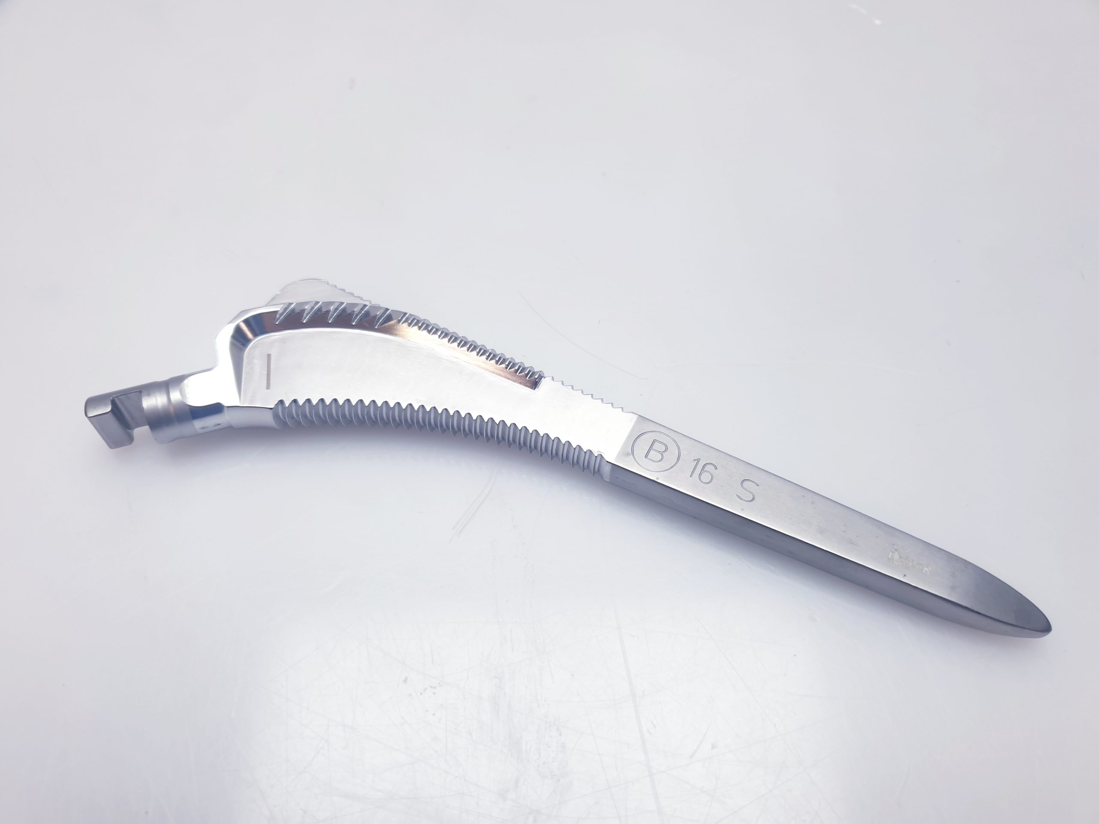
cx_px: 550
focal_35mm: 26
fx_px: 825
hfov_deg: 67.3
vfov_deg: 53.1
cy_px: 412
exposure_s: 1/114
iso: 50
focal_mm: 4.3
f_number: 1.5
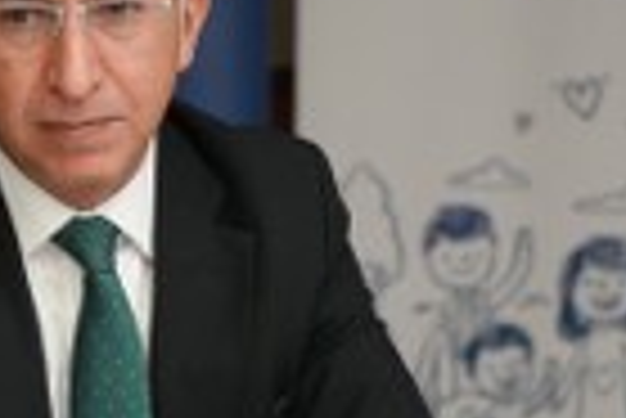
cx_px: -351
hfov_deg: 8.5
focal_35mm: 237
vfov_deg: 5.8
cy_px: 276
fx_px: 4125
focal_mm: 70
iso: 2000
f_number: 4
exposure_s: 1/160
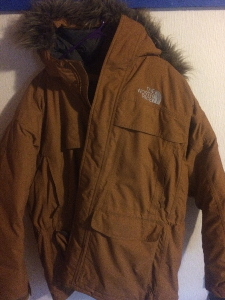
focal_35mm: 30
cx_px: 112
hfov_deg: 46.8
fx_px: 260
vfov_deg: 60.0
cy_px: 150
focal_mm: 4.12
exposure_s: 1/15
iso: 500
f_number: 2.2
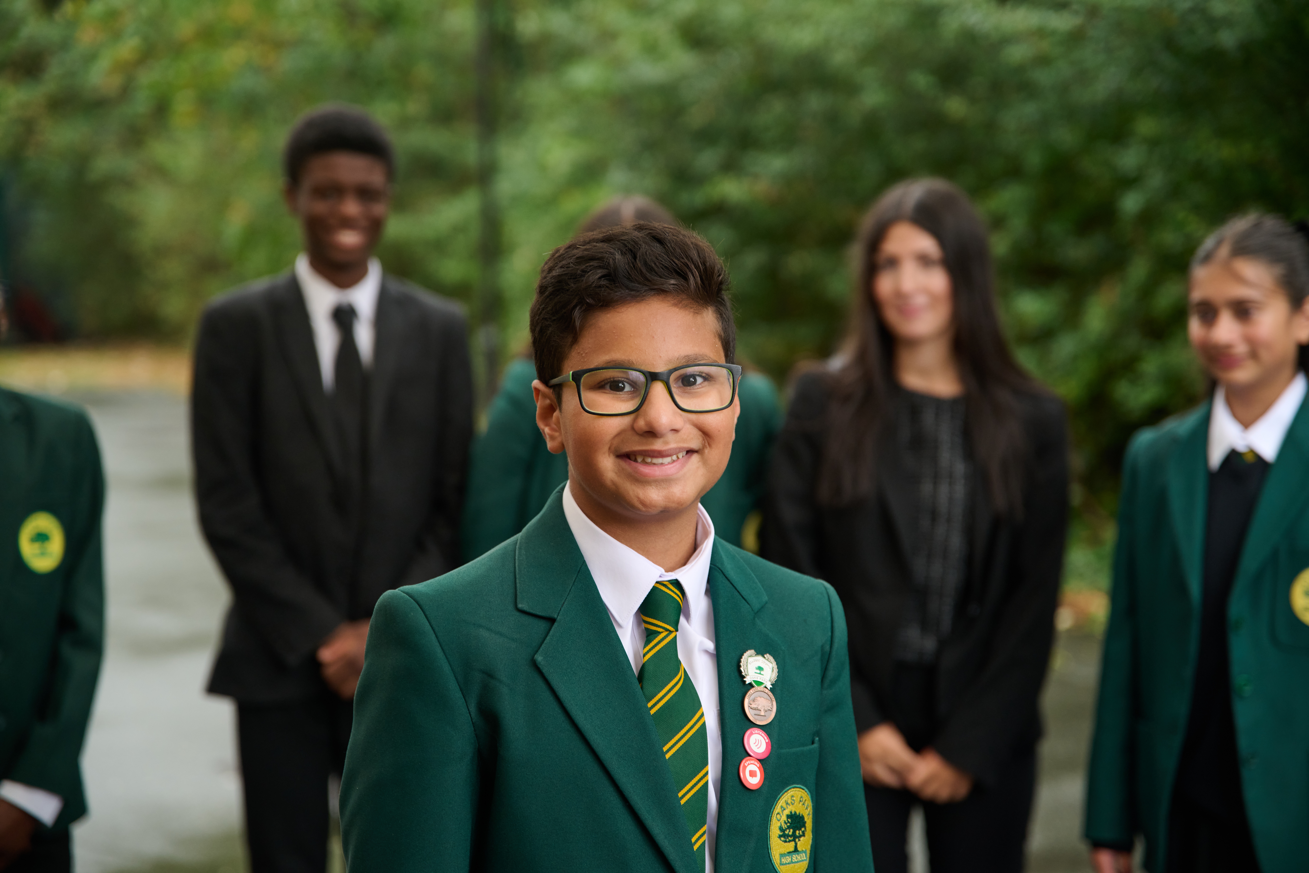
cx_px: 654
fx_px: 2545
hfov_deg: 28.8
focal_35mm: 70
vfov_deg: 19.5
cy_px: 436
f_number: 2.8
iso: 640
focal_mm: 70
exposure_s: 1/125
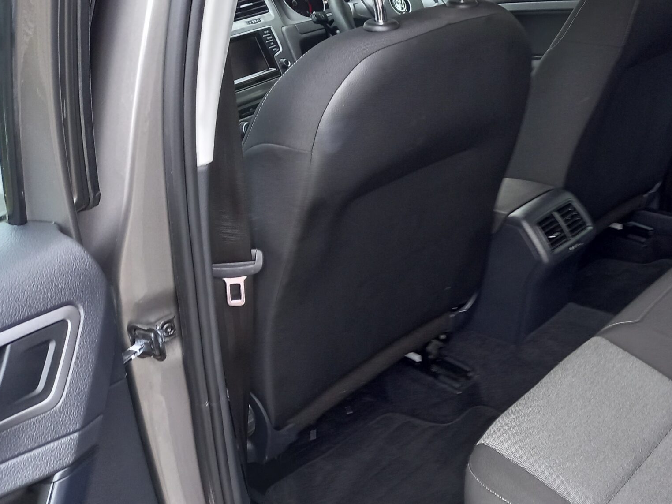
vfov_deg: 34.3
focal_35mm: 42
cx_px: 554
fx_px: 815
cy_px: 268
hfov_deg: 42.4
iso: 200
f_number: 2
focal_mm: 4.6
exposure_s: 1/30
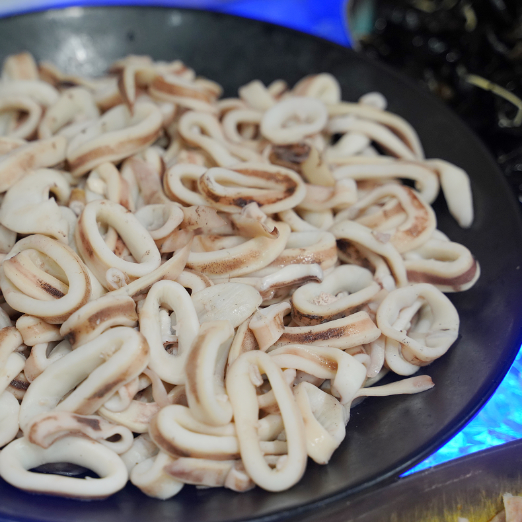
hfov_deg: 21.5
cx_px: 144
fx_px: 1365
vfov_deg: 21.7
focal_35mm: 80
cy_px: 262
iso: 1600
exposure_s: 1/160
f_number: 3.5
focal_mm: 62
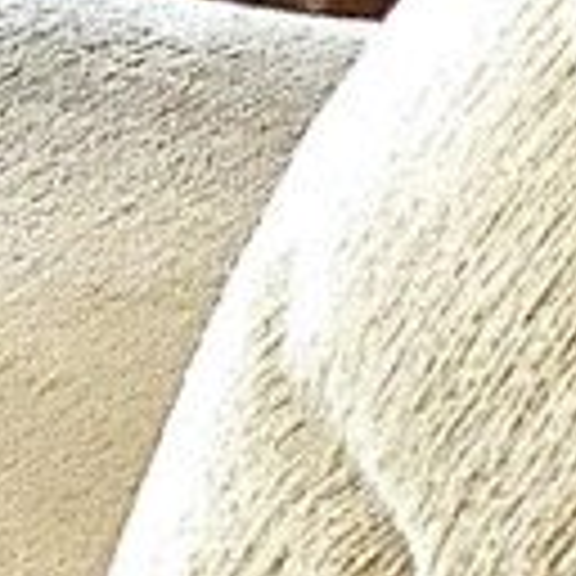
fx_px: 8622
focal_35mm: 458
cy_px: -1498
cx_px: 324
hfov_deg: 3.8
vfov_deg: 3.7
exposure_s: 1/120
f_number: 2
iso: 50
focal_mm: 6
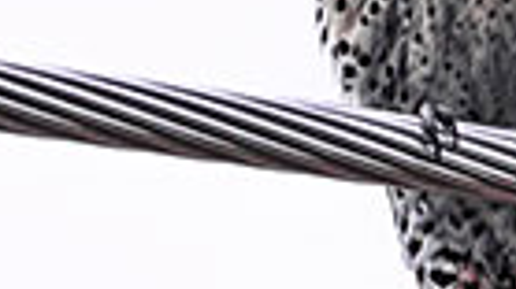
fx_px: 61617
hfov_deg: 0.5
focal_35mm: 4506
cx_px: 15
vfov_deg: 0.3
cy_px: 120
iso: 720
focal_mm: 1200
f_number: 13
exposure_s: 1/1250
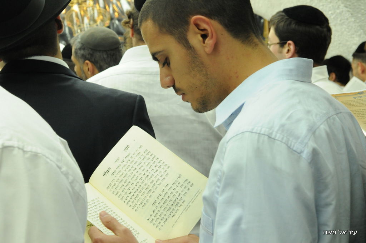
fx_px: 579
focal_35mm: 57
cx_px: 183
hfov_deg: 35.1
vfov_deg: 23.7
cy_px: 122
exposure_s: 1/100
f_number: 6.3
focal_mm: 38
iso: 1600
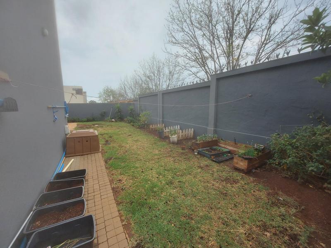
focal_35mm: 13
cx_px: 166
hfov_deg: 106.2
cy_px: 124
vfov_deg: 89.9
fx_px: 124
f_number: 2.2
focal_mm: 1.74
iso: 50
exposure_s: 1/404
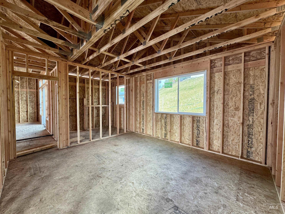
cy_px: 107
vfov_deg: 85.7
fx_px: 115
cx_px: 142
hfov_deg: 102.1
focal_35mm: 14
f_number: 2.2
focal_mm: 2.22
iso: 80
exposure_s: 1/99
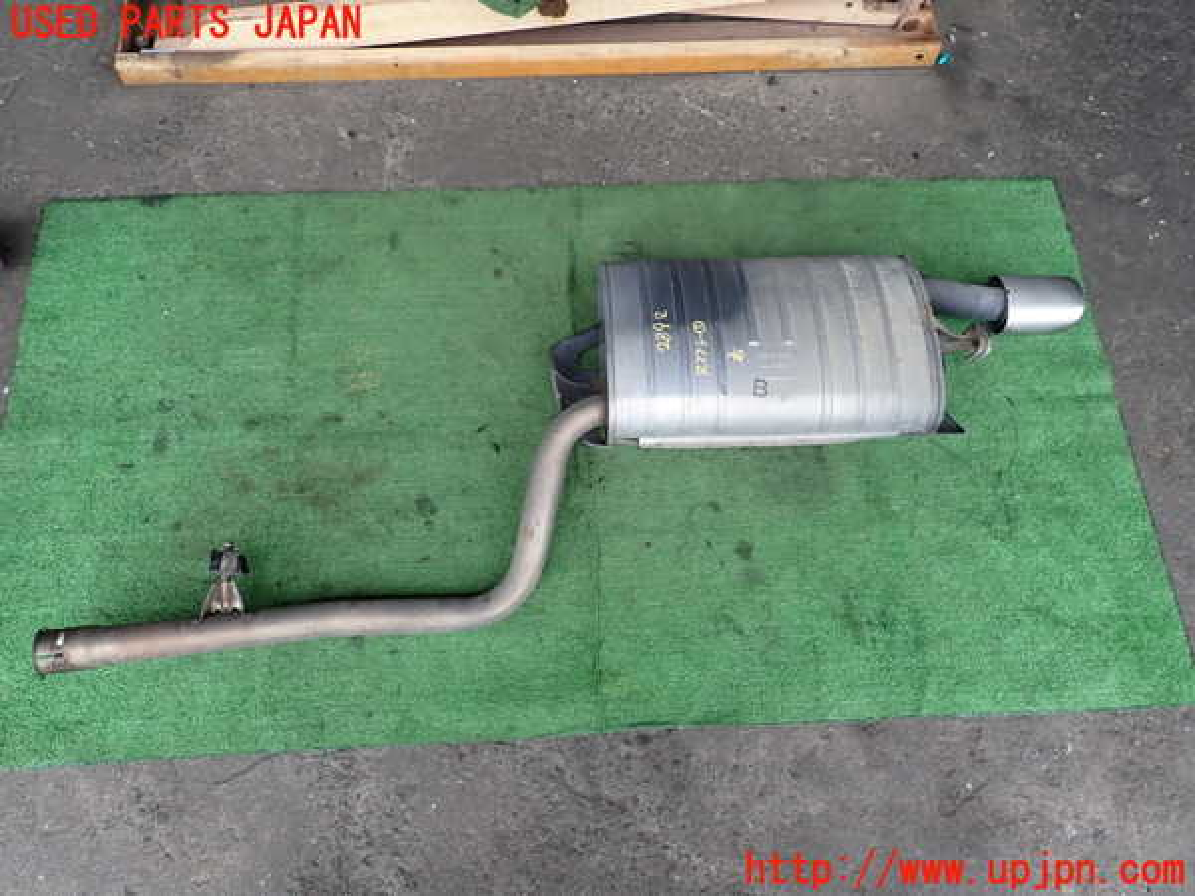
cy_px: 448
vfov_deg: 54.9
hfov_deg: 69.4
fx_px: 863
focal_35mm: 25
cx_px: 598
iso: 100
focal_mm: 4.5
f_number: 2.8
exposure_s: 1/250
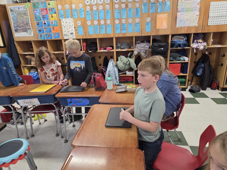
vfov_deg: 58.9
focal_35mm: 23
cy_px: 85
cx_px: 114
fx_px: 151
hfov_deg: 73.9
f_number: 1.8
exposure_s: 1/120
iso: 500
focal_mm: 5.4
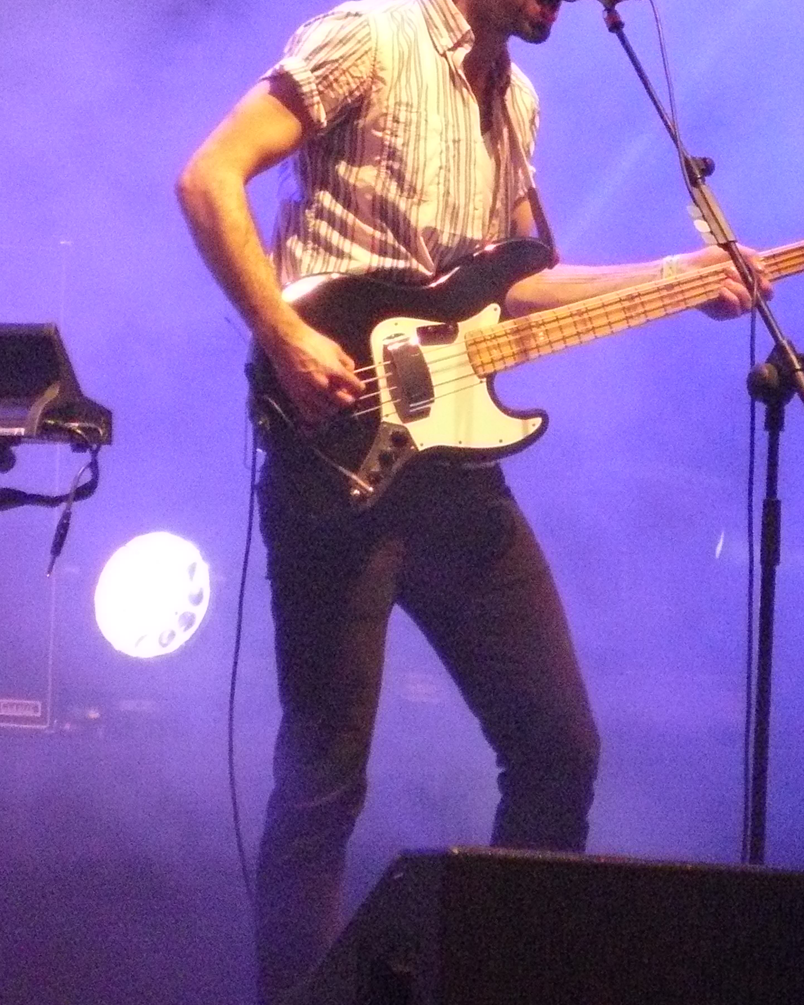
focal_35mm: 720
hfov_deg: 2.2
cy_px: 148
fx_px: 21418
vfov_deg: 2.7
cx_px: 572
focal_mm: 72
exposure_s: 1/100
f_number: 3.3
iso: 800
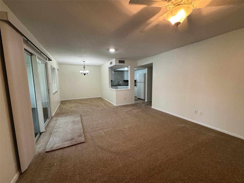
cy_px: 92
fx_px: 99
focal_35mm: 14
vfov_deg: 85.7
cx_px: 122
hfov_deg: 102.1
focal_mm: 2.22
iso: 250
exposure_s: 1/60
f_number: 2.2
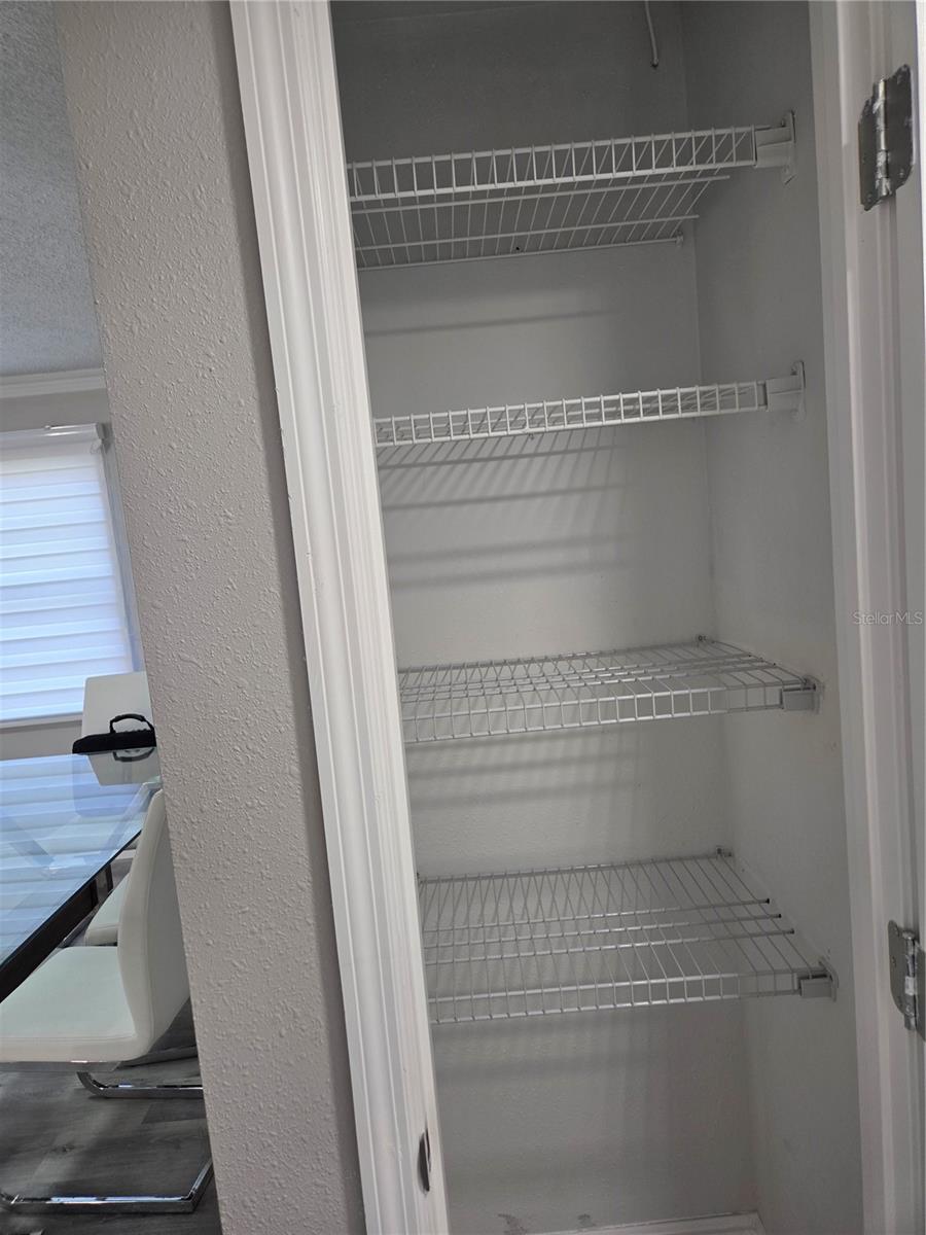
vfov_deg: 73.9
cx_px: 463
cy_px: 618
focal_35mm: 23
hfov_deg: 58.9
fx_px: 820
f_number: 1.8
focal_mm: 5.4
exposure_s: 1/120
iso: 160
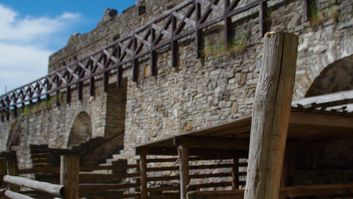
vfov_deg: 18.8
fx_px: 599
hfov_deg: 32.8
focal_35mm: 64
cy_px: 122
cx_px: 201
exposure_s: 1/1250
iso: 200
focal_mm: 28
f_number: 5.6
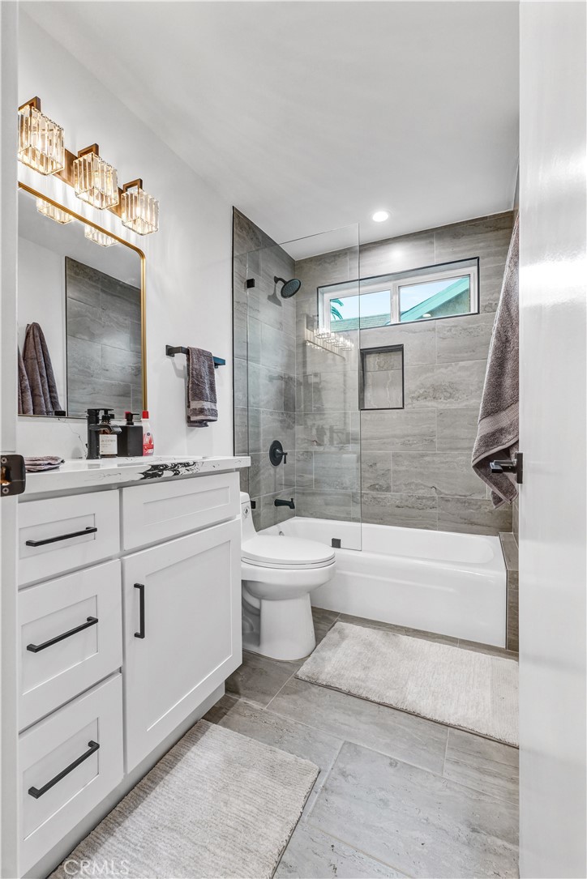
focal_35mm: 15
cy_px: 440
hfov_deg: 77.4
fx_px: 367
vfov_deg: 100.4
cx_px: 294
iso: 320
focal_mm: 15
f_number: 8
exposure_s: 1/20
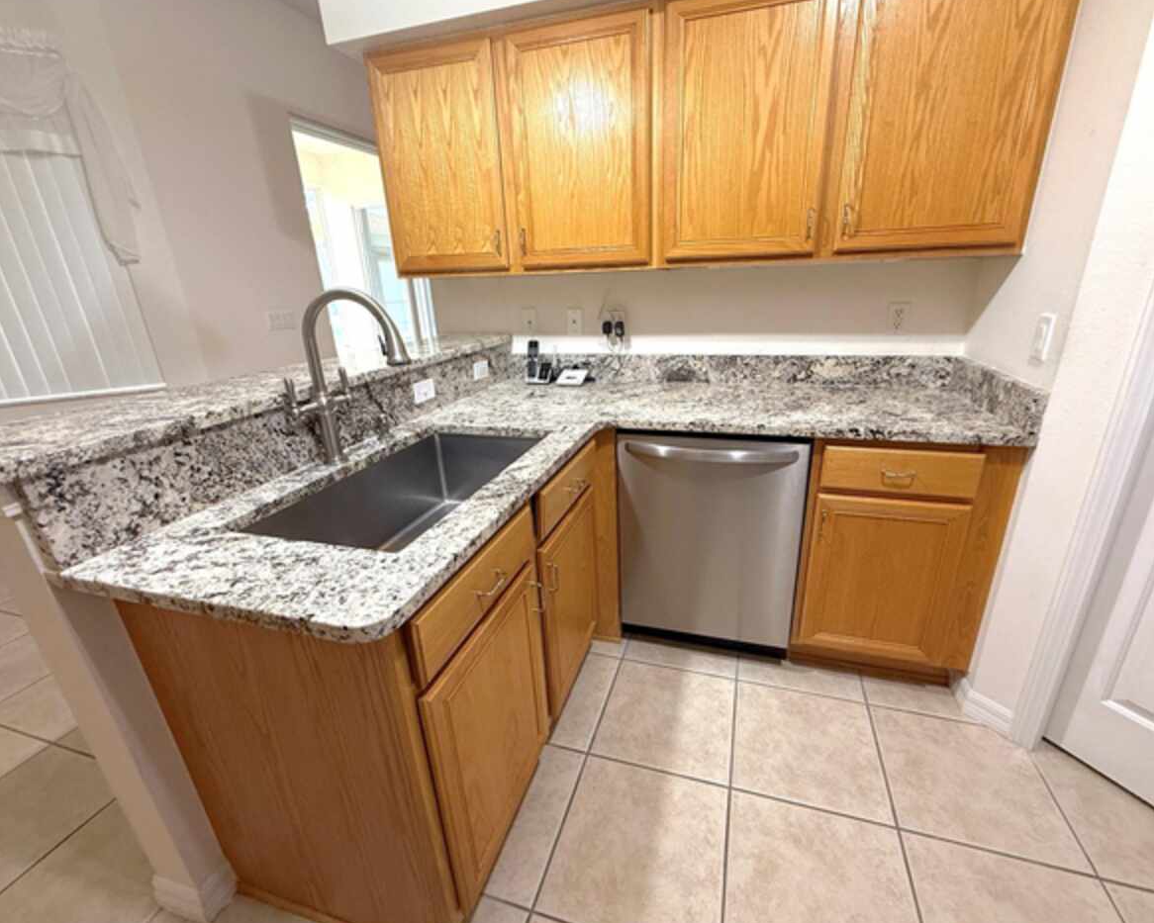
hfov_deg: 96.7
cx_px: 601
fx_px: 512
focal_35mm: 15
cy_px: 462
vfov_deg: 84.0
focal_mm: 2.22
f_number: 2.2
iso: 200
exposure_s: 1/60
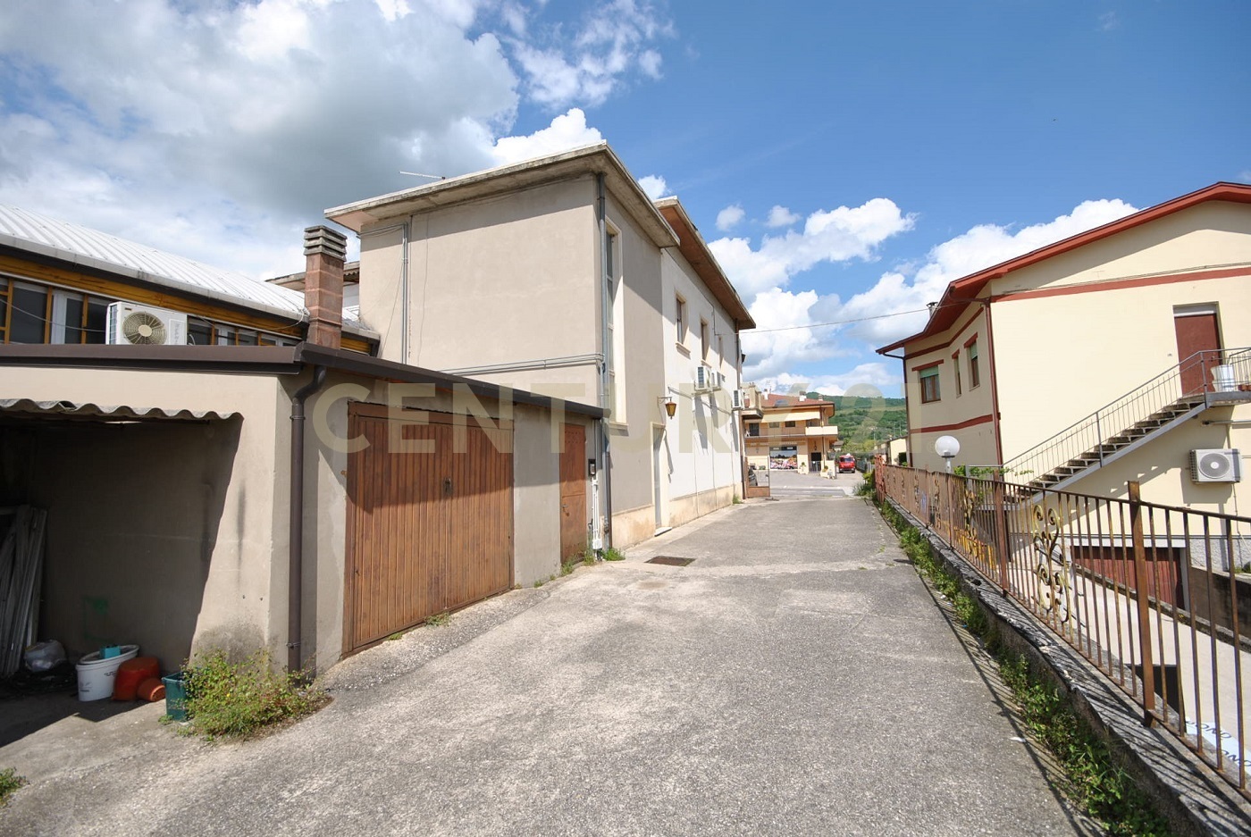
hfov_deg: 100.3
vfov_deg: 77.5
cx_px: 626
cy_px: 418
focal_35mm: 15
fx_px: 522
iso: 100
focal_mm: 10
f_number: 8
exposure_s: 1/250
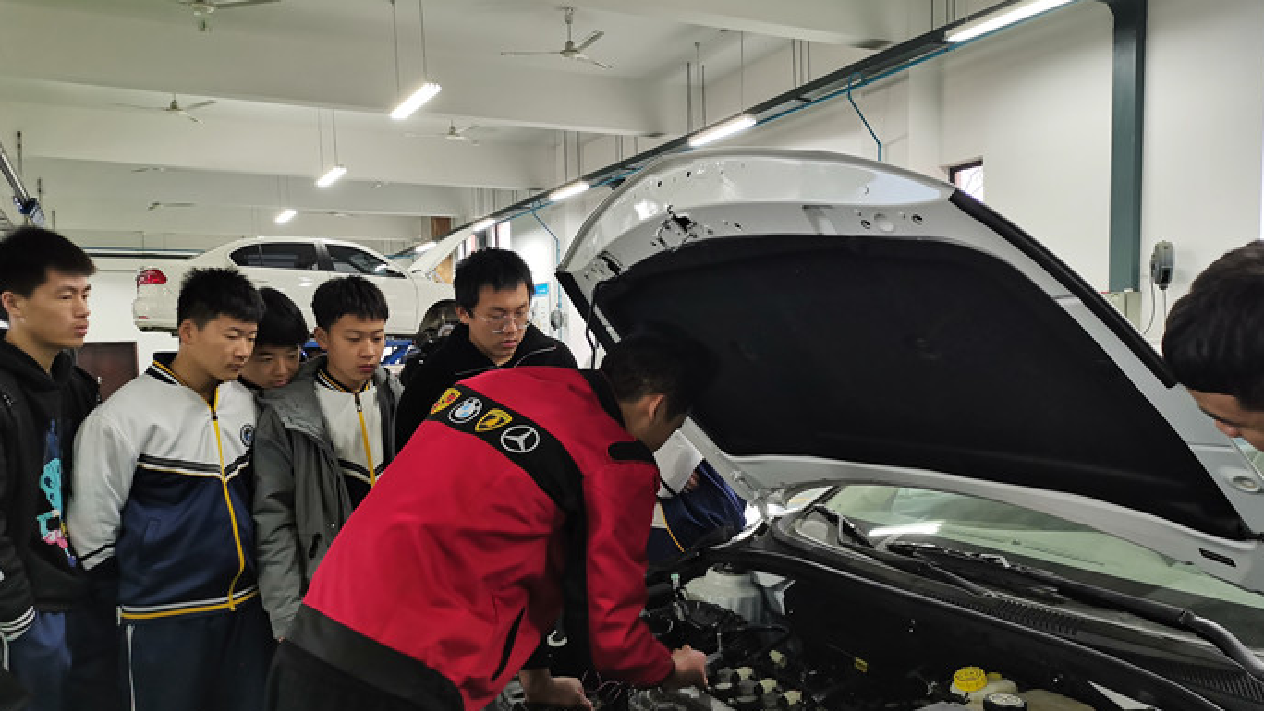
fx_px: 972
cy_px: 439
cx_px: 630
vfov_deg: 40.0
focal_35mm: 29
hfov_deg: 66.1
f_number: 1.8
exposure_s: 1/33.3
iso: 640
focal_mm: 5.58
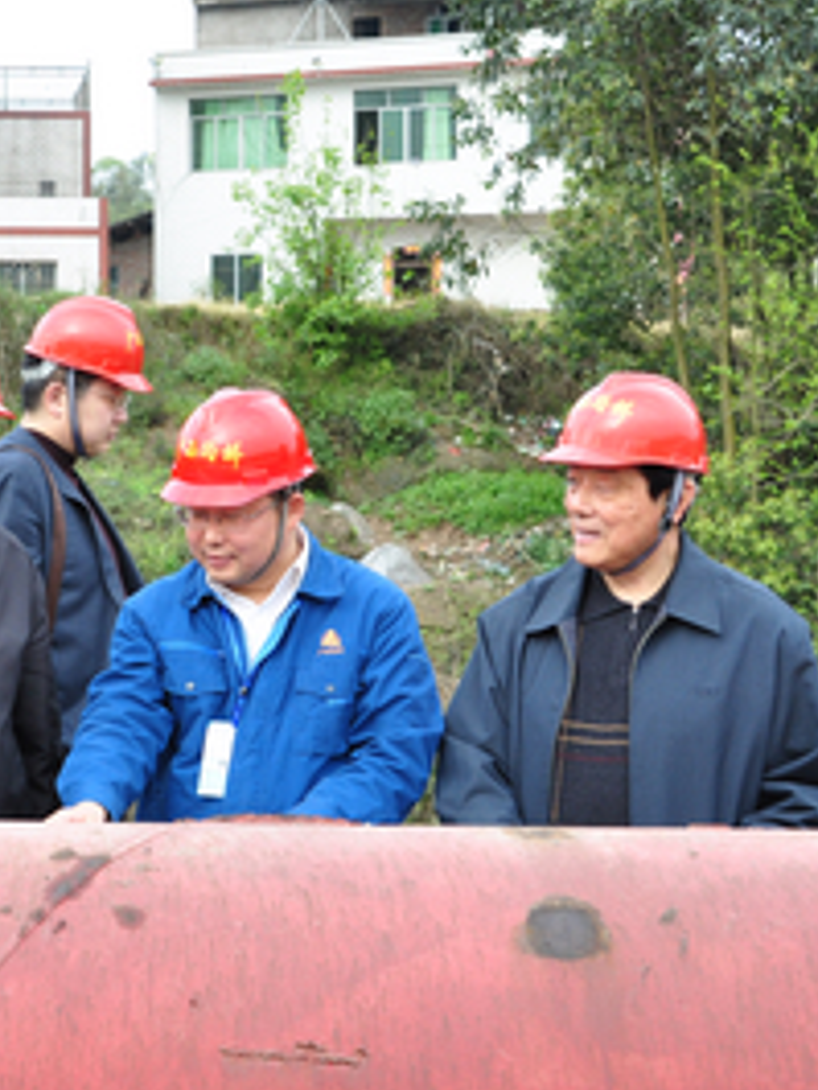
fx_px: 2484
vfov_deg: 24.7
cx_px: 37
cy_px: 498
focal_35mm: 79
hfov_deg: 18.3
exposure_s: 1/125
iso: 400
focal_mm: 29
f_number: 9
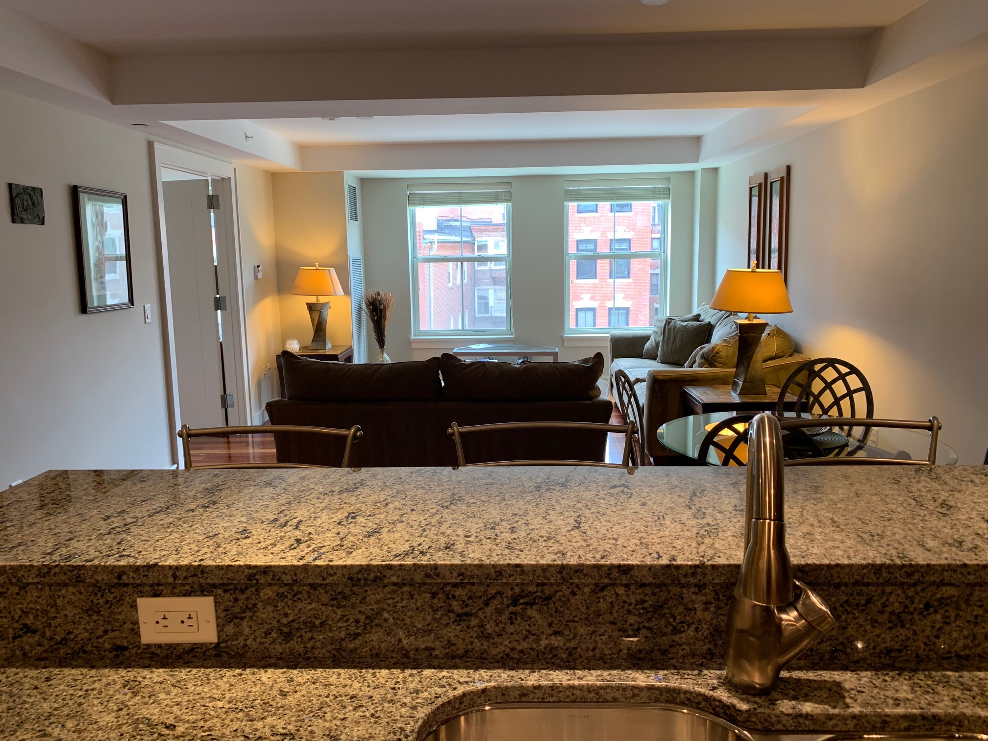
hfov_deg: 67.3
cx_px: 494
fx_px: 742
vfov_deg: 53.1
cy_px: 370
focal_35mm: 26
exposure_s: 1/60
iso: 64
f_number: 1.8
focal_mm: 4.25
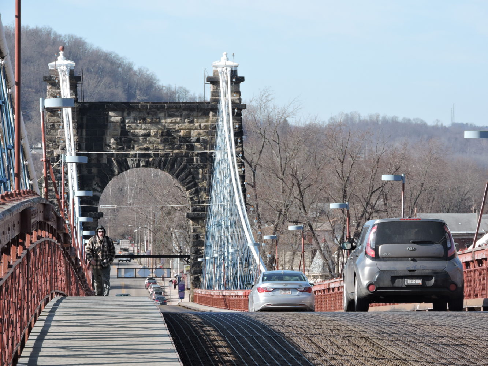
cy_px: 183
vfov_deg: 6.6
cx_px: 244
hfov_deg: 8.8
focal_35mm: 225
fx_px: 3172
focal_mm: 40.1
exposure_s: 1/400
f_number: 4.6
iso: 100
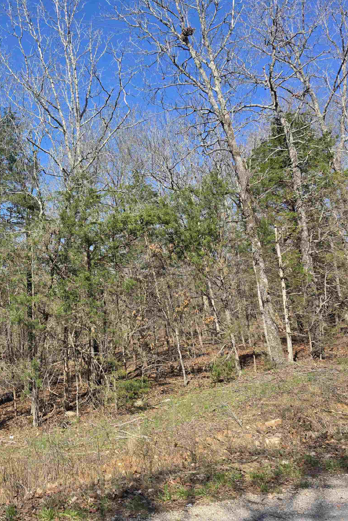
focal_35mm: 32
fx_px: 464
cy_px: 260
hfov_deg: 38.3
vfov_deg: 58.7
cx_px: 35
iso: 80
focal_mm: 6.3
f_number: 1.7
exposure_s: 1/2650
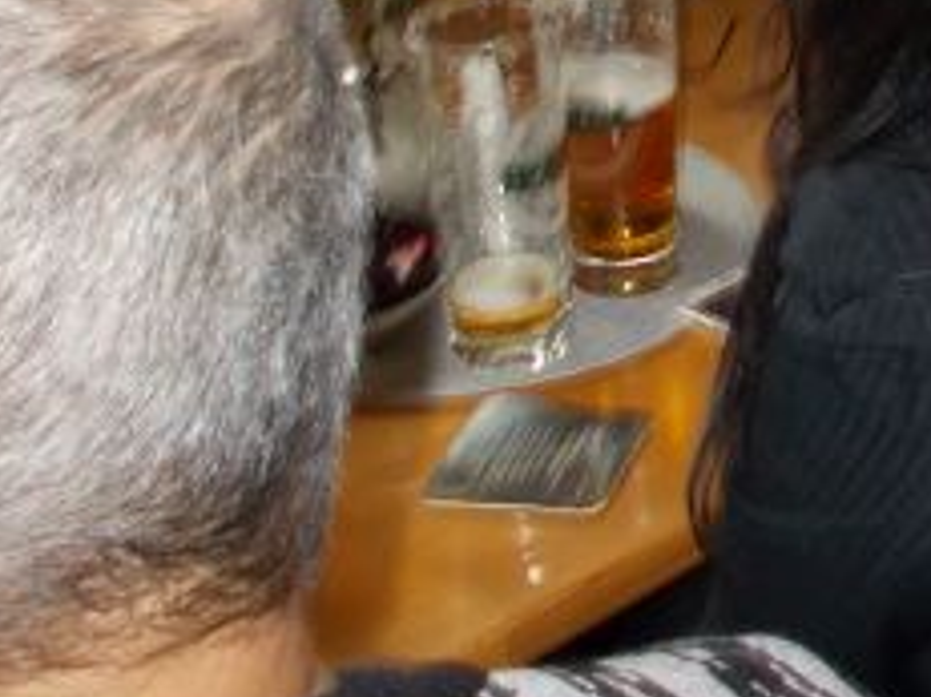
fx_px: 2419
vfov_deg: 15.4
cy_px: -266
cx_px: 1124
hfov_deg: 20.4
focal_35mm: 90
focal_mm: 4.6
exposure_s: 1/25
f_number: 3.2
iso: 200
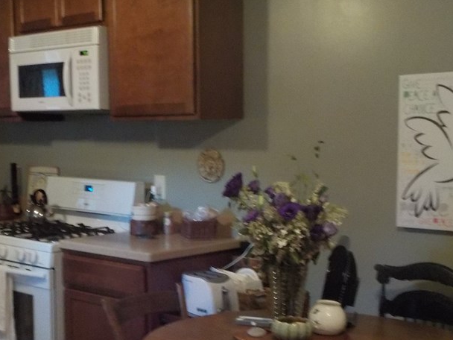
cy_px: 259
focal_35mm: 64
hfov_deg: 30.1
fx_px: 838
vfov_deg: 22.7
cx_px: 157
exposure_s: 1/8
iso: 800
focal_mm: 5.2
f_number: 3.7
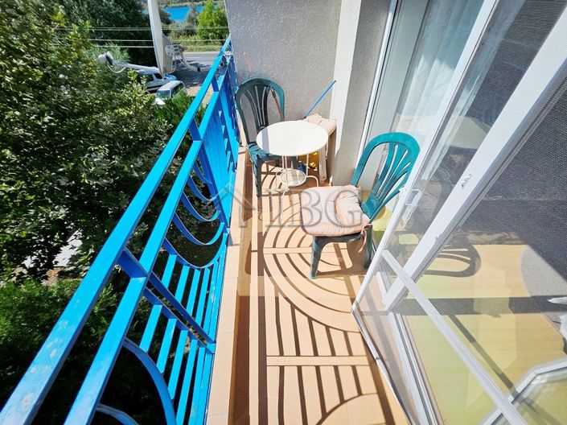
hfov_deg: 106.2
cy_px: 212
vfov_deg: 89.9
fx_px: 213
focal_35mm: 13
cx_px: 284
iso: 32
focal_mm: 1.7
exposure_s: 1/2038
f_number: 2.2
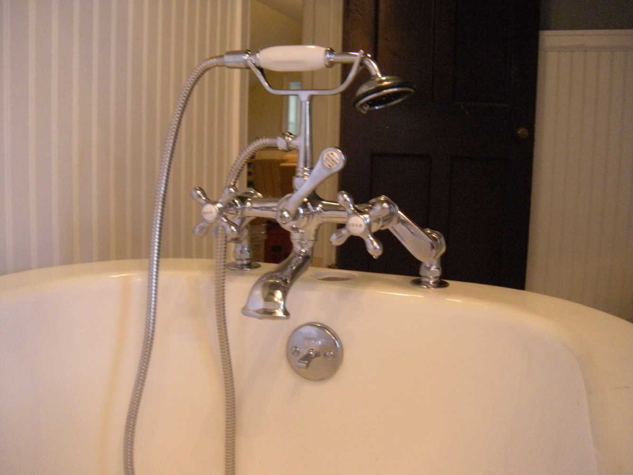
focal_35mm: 35
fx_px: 640
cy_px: 238
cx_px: 316
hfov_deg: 52.6
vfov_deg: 40.7
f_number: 3.8
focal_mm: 5.9
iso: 400
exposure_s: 1/31.2
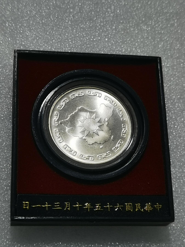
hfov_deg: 21.0
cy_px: 124
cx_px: 92
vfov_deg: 27.8
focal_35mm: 70
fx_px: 499
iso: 50
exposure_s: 1/192
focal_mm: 6.67
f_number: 1.9
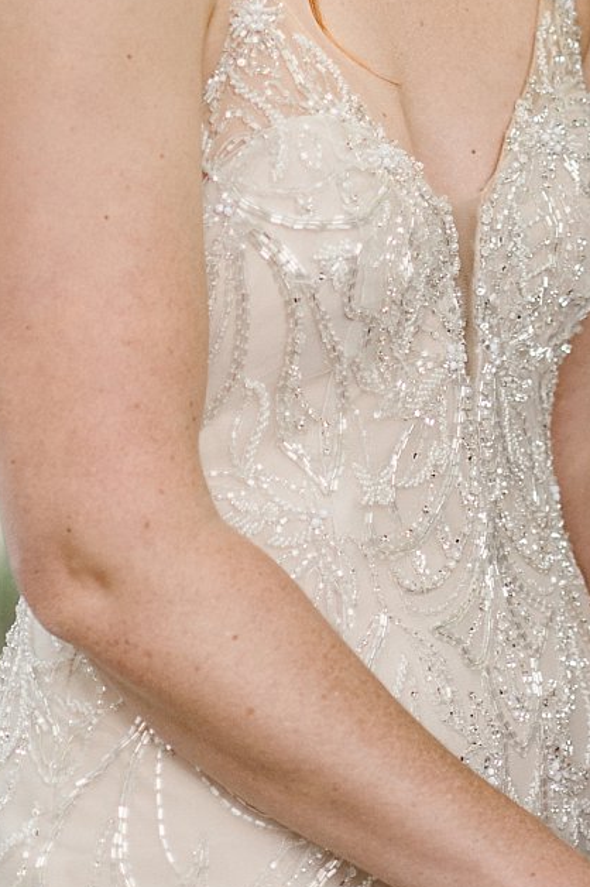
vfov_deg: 7.4
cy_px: -246
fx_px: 6817
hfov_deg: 5.0
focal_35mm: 277
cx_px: 516
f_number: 2
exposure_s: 1/400
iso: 1000
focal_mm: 85
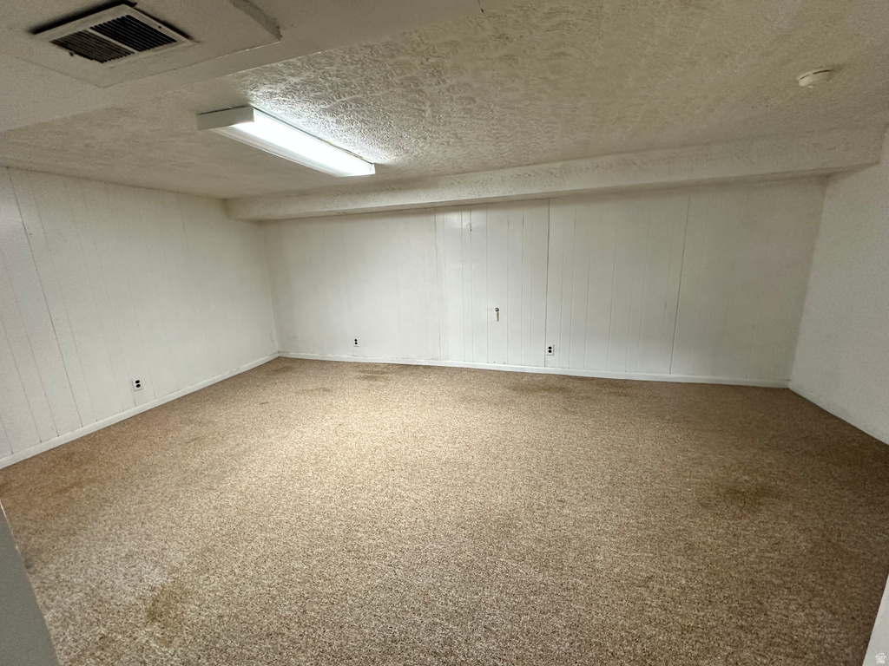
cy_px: 333
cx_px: 444
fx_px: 360
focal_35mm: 14
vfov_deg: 85.7
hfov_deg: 102.1
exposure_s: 1/60
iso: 320
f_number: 2.2
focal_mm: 2.22
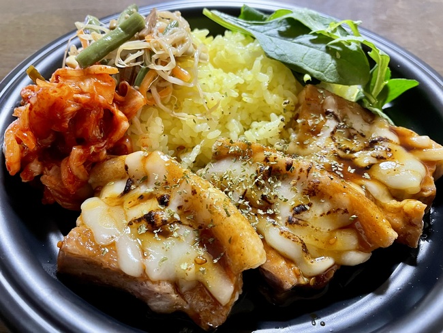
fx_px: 333
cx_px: 222
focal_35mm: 26
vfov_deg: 53.1
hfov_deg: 67.3
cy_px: 166
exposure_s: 1/33
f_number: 1.6
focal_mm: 4.2
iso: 400
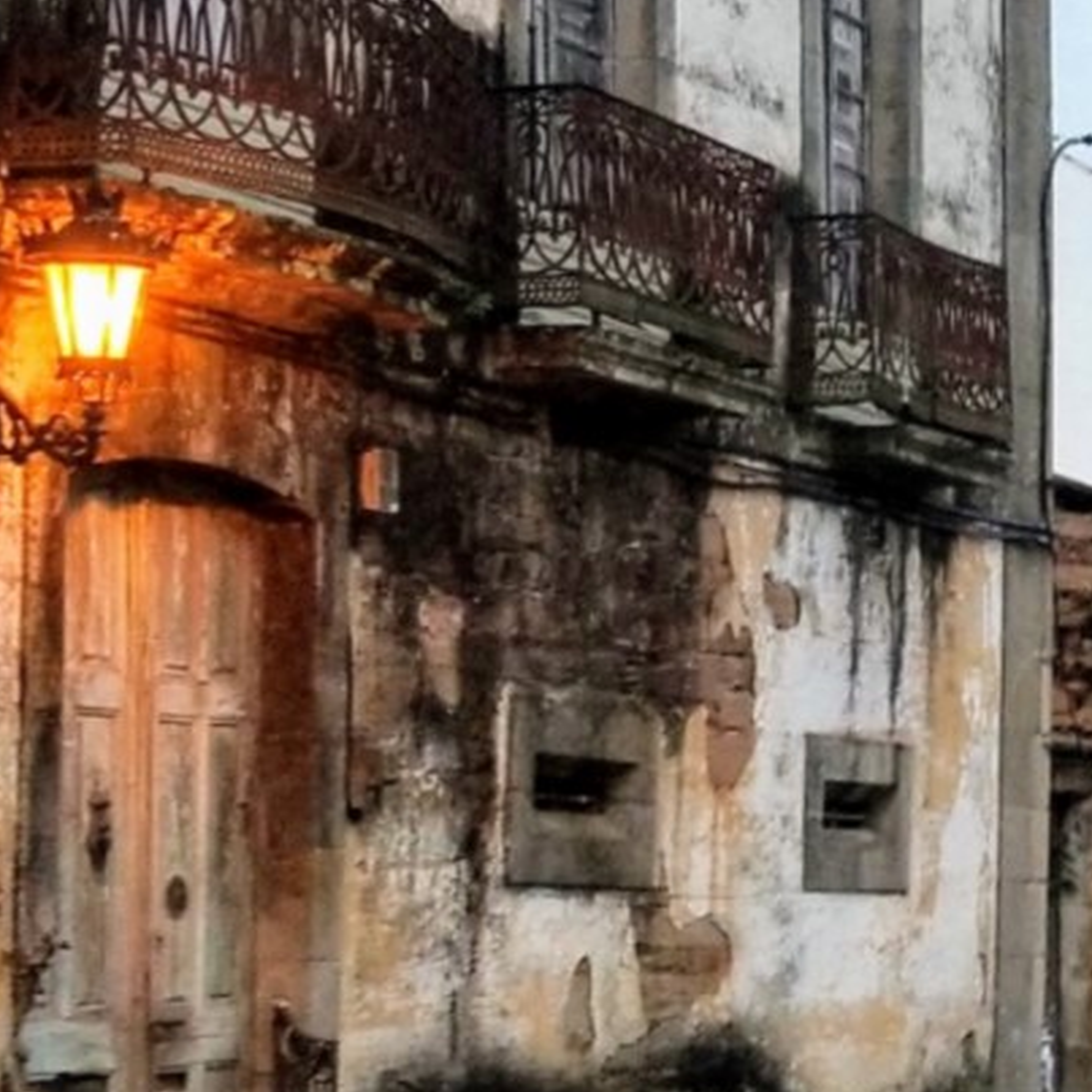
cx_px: 1493
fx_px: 4104
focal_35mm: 115
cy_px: 658
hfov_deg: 14.4
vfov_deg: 15.1
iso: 200
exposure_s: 1/33
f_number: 1.7
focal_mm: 4.3
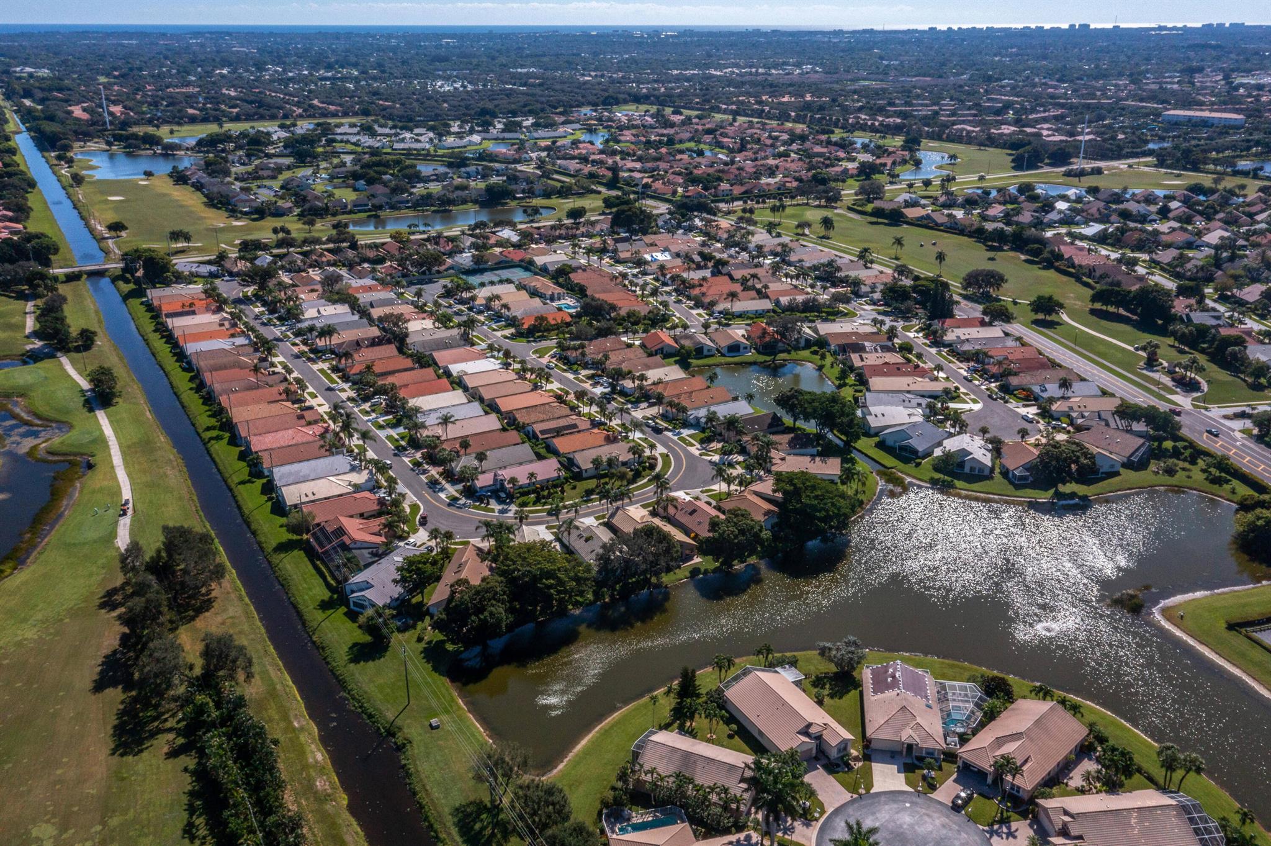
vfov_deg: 46.4
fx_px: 988
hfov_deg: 65.5
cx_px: 636
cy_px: 423
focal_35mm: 28
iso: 100
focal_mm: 10.26
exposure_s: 1/640
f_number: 10
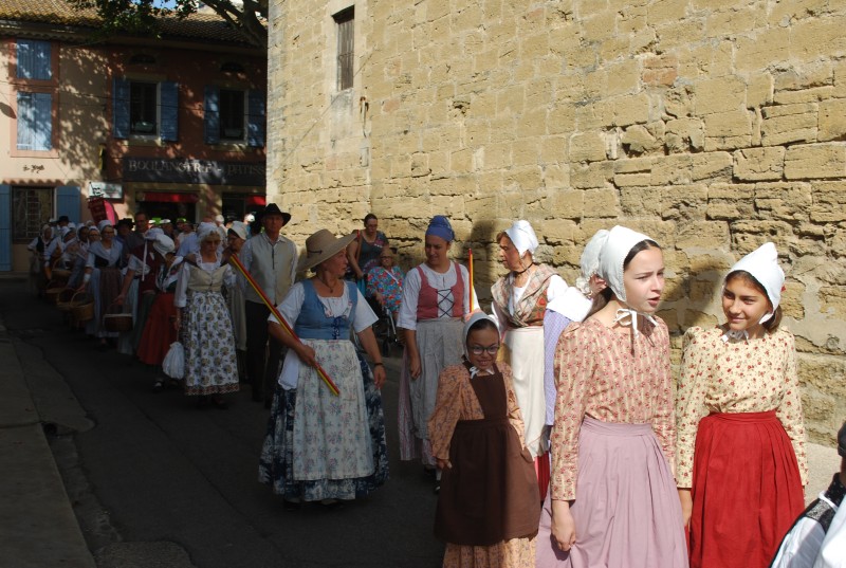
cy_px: 284
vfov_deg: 34.4
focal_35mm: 39
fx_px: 918
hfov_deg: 49.5
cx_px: 423
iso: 100
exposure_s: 1/200
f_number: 7.1
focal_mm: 26
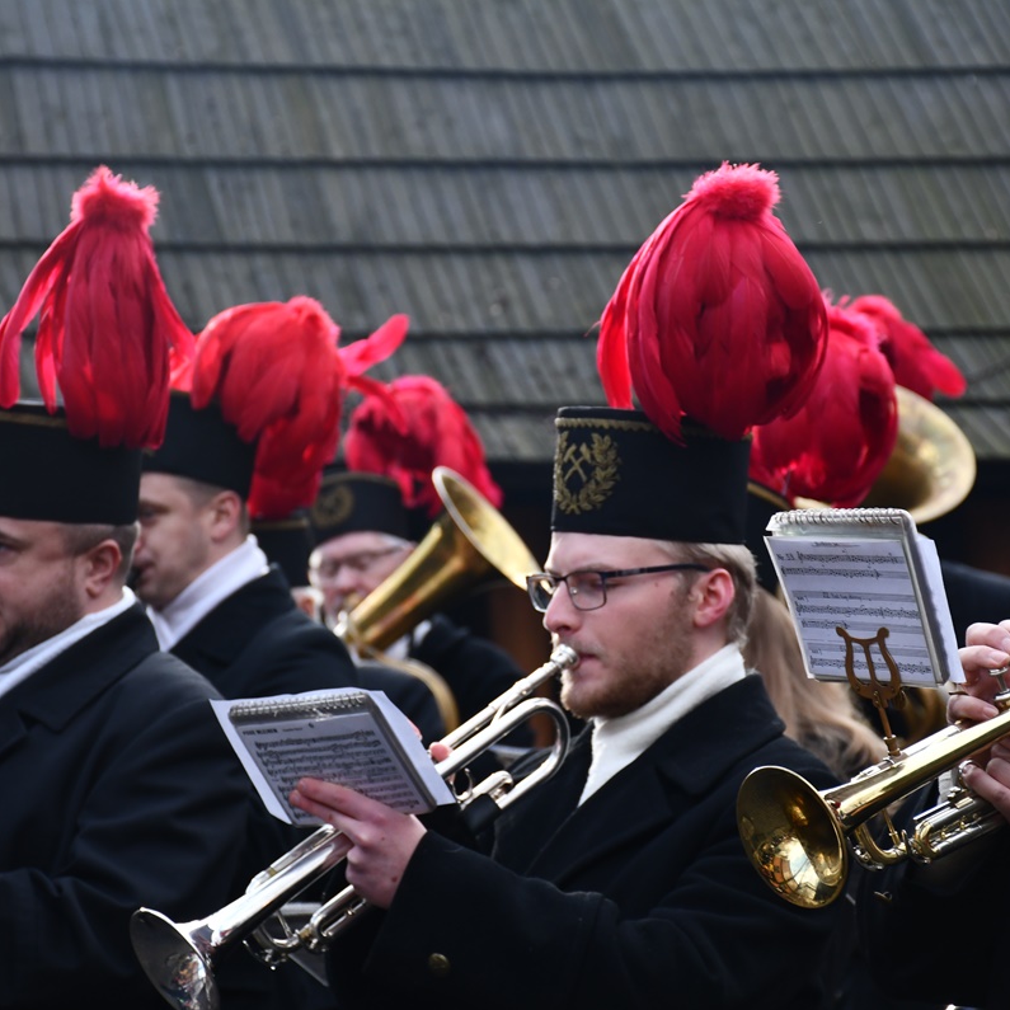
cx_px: 617
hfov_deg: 10.7
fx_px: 5381
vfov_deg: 10.7
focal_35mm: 163
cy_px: 506
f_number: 5.3
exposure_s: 1/500
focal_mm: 85
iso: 560
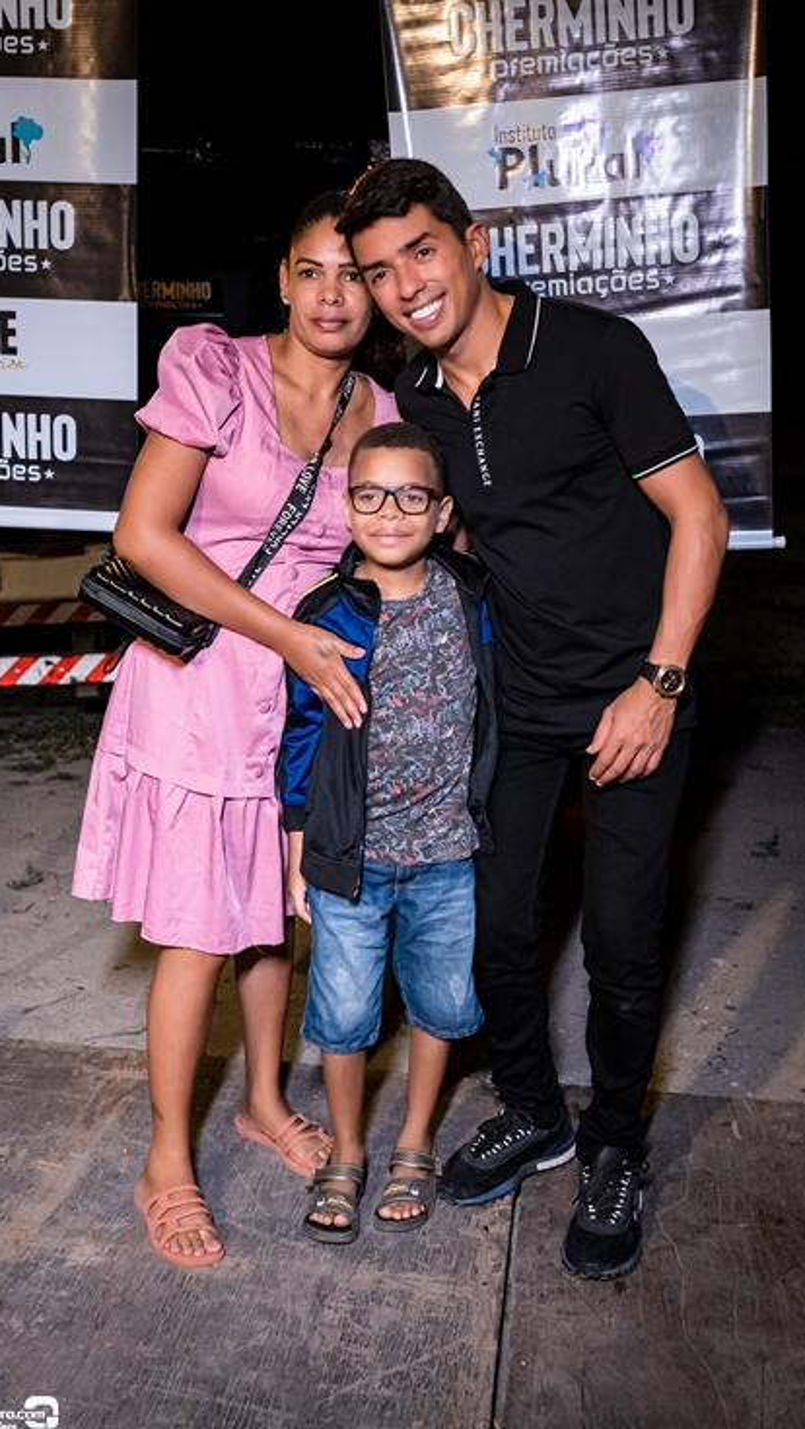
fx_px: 1441
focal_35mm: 38
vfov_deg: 52.8
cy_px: 718
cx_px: 412
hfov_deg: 31.2
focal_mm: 24
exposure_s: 1/250
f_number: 2.8
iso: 2000
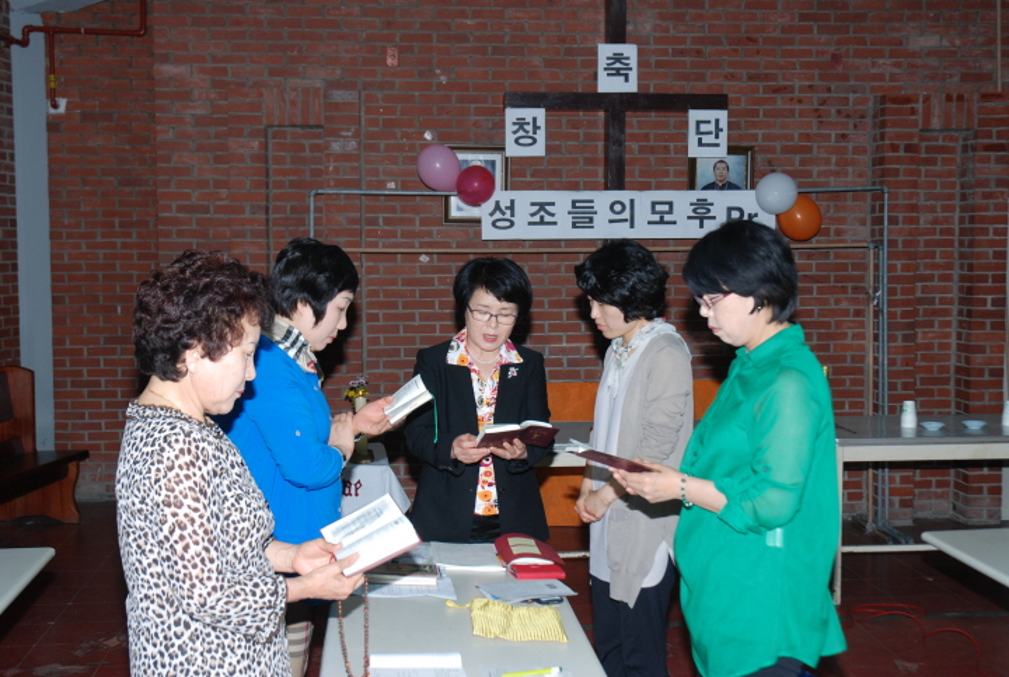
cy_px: 338
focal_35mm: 46
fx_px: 1306
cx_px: 504
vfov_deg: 29.1
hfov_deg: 42.3
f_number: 5.6
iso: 200
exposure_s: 1/60
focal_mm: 31
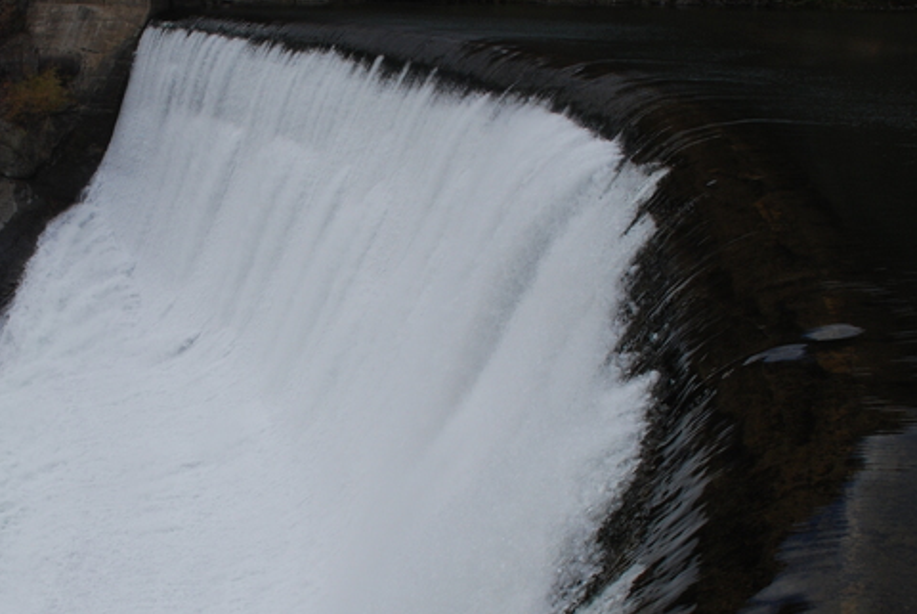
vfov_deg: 29.8
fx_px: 1147
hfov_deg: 42.7
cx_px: 271
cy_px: 401
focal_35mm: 45
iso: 250
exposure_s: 1/320
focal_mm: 18
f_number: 9
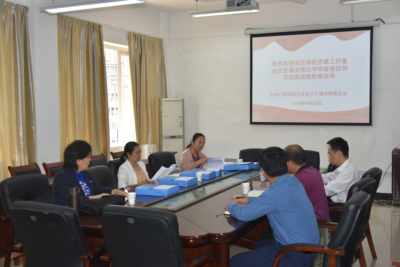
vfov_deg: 30.5
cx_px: 200
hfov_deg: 44.5
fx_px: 489
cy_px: 134
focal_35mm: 44
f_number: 5.6
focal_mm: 44
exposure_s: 1/125
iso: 500
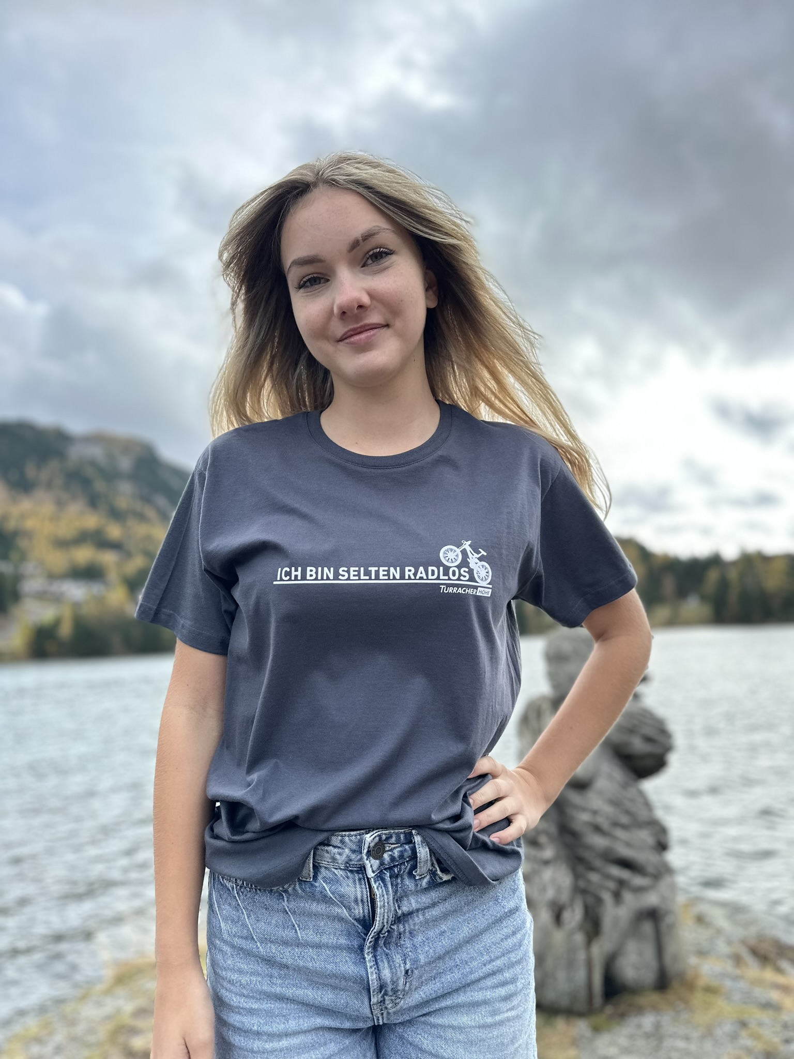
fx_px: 734
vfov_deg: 71.6
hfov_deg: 56.8
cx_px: 397
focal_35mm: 24
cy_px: 530
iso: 80
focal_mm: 6.86
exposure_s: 1/1562
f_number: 1.78
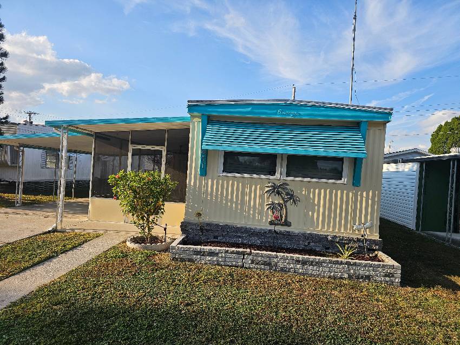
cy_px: 172
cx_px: 230
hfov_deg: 73.9
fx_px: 306
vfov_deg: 58.9
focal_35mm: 23
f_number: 1.7
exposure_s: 1/1019
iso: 25
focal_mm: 6.3
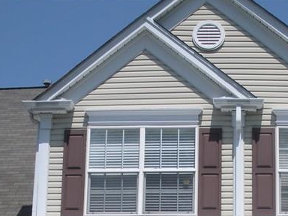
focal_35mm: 96
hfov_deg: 20.2
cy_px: 284
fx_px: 799
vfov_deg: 14.7
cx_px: 237
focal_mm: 6.3
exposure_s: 1/958
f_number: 3.5
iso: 64
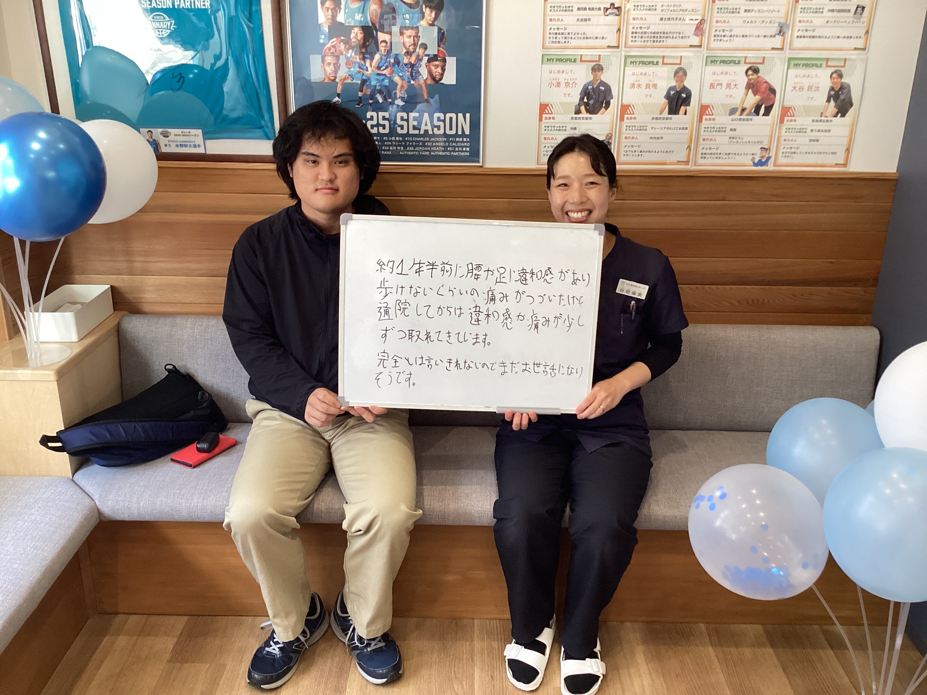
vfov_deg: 45.4
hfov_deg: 58.4
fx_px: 830
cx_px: 464
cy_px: 348
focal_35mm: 31
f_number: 2.4
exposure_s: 1/60
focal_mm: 3.3
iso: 160
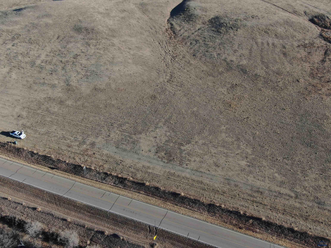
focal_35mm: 37
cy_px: 124
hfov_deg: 50.1
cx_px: 166
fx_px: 354
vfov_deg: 38.7
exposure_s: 1/500
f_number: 3.4
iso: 100
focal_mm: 6.35
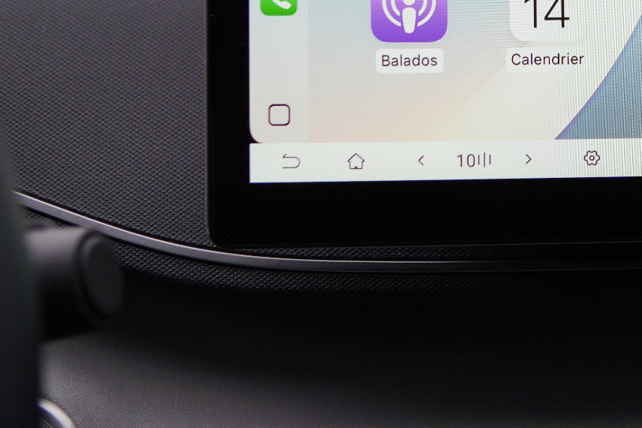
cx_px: 679
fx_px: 1801
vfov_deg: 13.4
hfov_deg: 19.5
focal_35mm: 101
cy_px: -6
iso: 250
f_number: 2.5
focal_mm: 30
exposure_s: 1/400
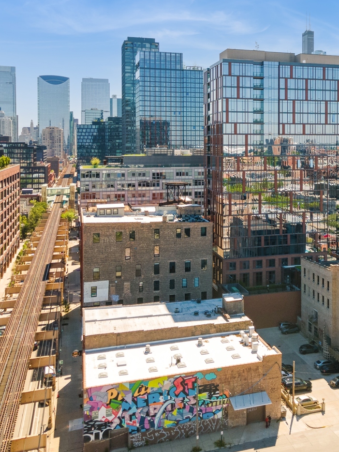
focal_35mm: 37
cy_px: 192
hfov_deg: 37.4
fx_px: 483
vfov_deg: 50.0
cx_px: 269
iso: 100
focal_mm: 4.5
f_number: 2.8
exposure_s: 1/120
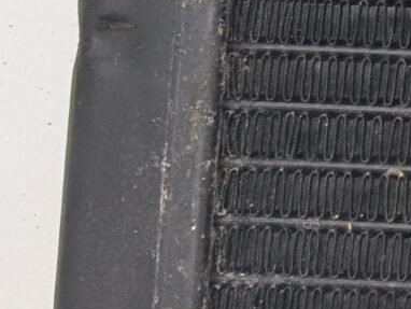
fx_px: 1913
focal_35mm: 161
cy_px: -128
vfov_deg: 9.0
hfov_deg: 10.0
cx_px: 1128
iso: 191
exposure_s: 1/115
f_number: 1.68
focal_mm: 6.9
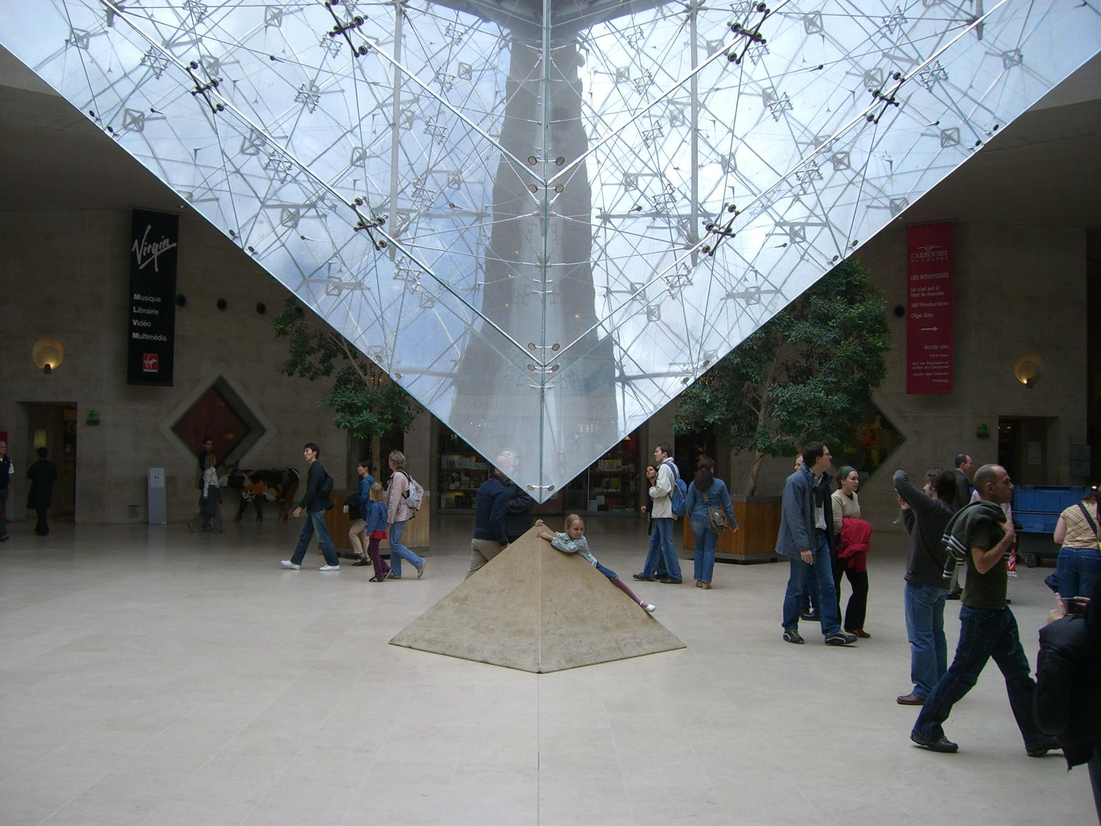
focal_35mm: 38
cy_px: 413
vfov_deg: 37.7
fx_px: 1209
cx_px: 550
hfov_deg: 49.0
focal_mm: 6.2
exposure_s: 1/250
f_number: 2.7
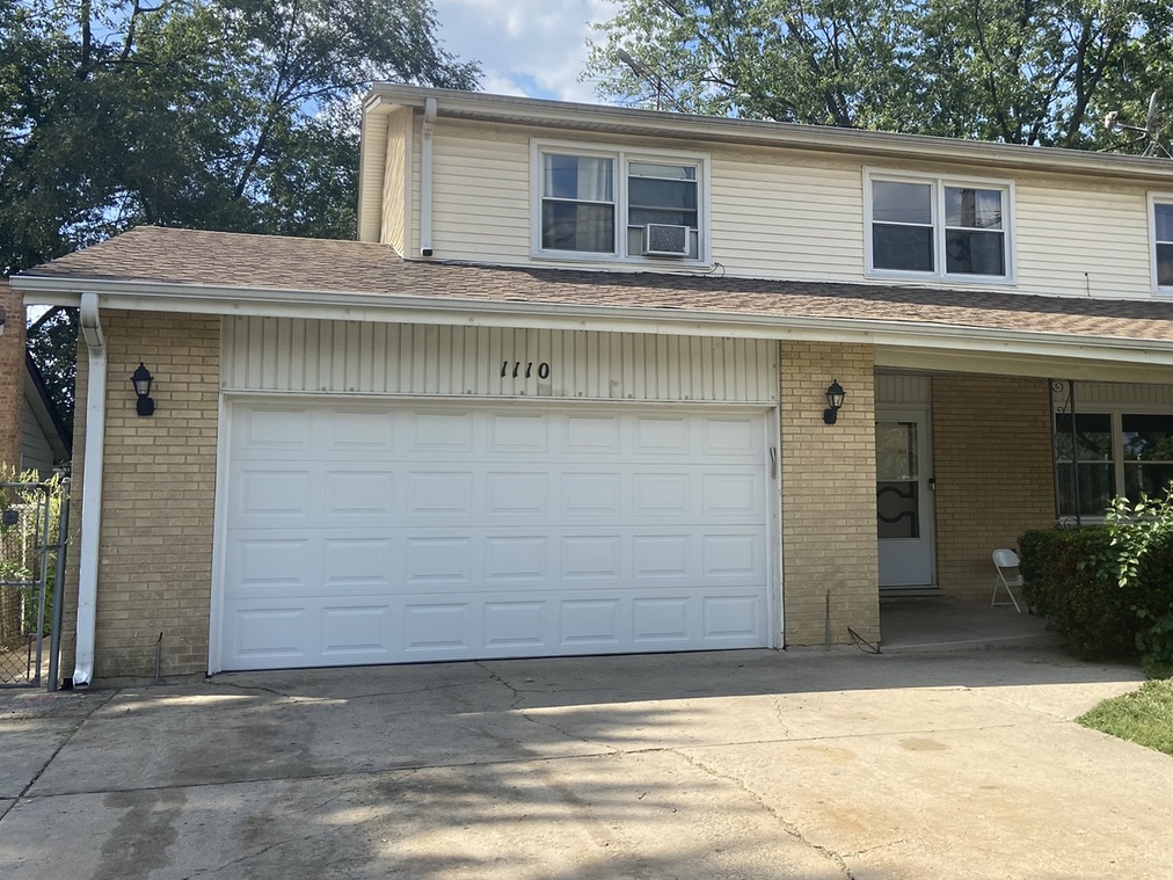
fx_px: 1254
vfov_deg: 38.6
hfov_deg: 49.5
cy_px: 387
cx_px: 748
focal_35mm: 37
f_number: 1.8
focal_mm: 4.25
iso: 32
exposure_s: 1/1754
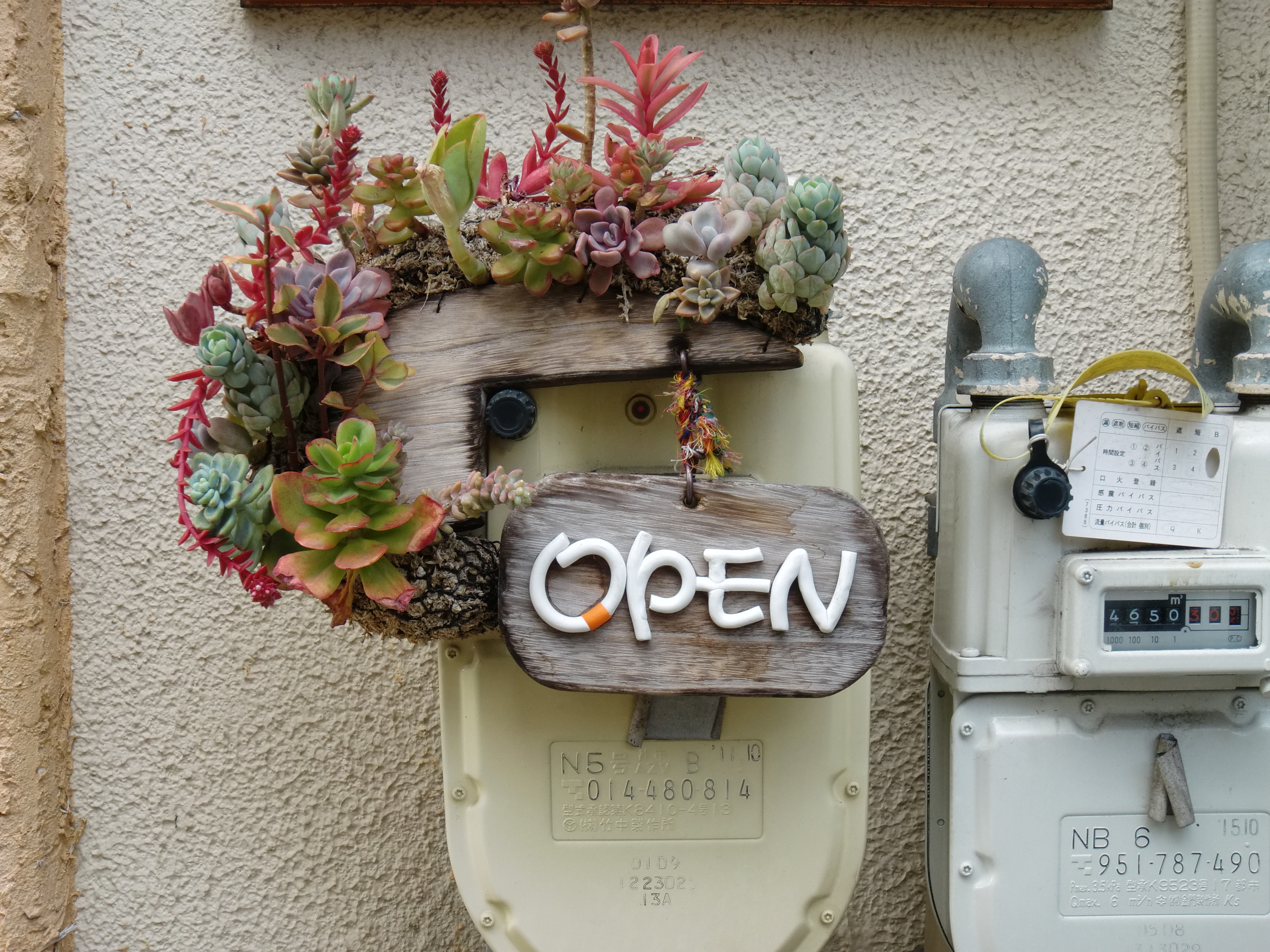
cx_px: 635
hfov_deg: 29.4
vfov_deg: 22.3
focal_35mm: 66
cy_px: 476
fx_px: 2421
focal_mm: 11.5
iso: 64
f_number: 4.6
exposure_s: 1/60
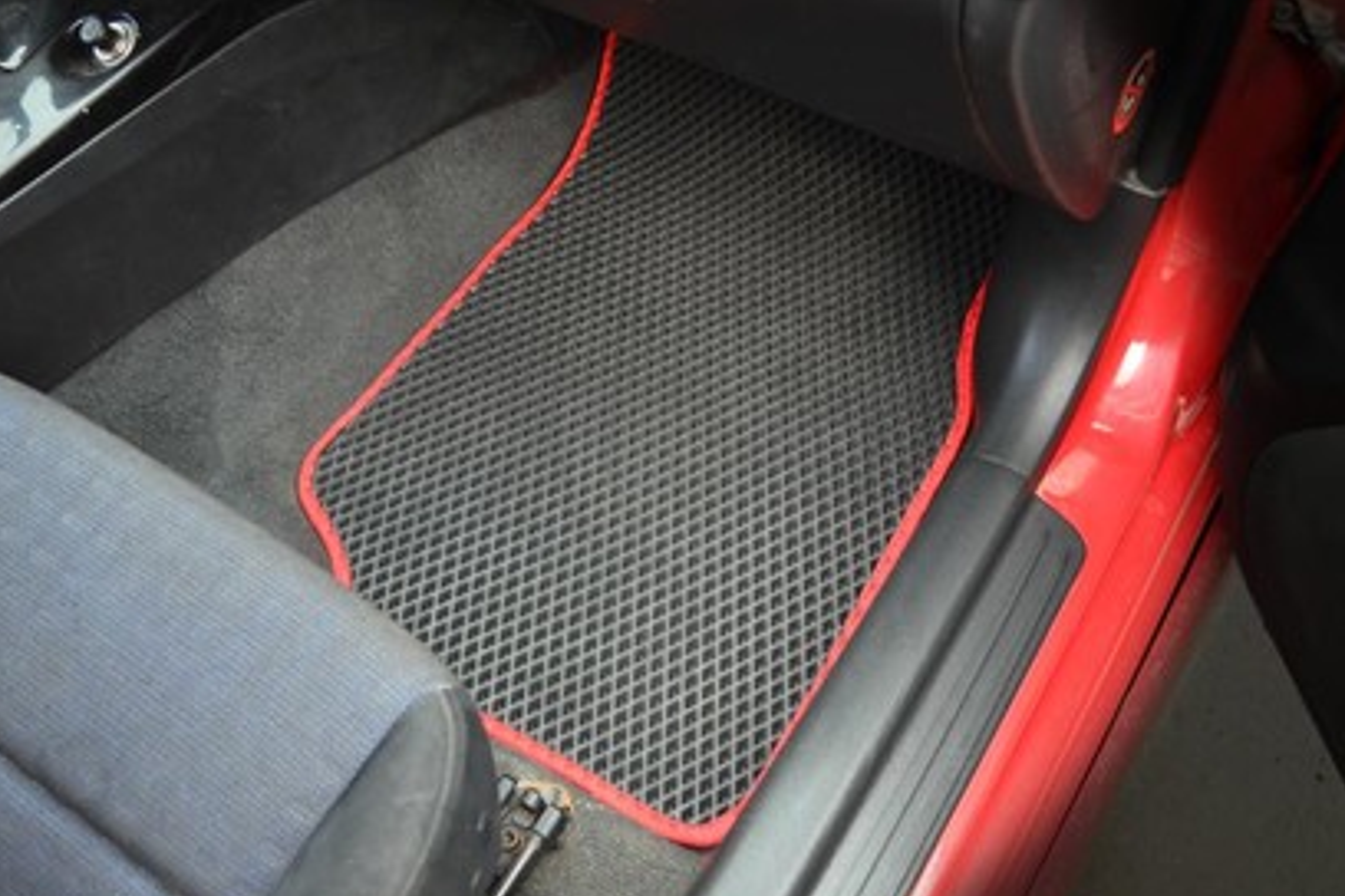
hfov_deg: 51.9
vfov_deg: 35.9
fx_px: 1382
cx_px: 676
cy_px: 451
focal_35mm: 37
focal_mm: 24
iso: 800
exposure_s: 1/50
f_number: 4
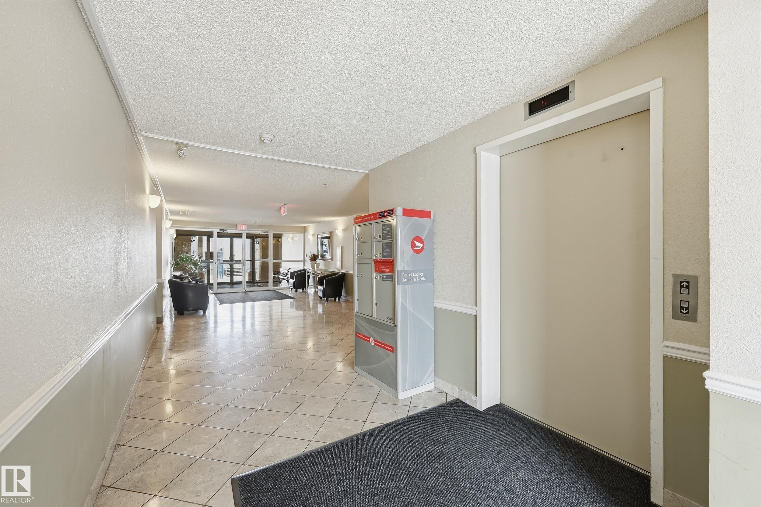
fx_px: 296
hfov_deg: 104.3
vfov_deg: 81.1
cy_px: 254
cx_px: 380
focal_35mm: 14
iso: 100
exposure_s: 1/8
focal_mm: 14
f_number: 8
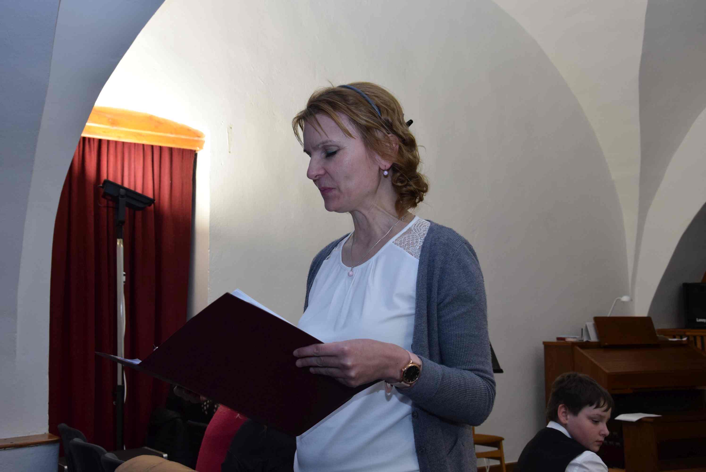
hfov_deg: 46.4
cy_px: 236
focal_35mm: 42
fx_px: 824
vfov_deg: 31.9
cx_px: 353
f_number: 7.1
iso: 800
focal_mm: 28
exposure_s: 1/100
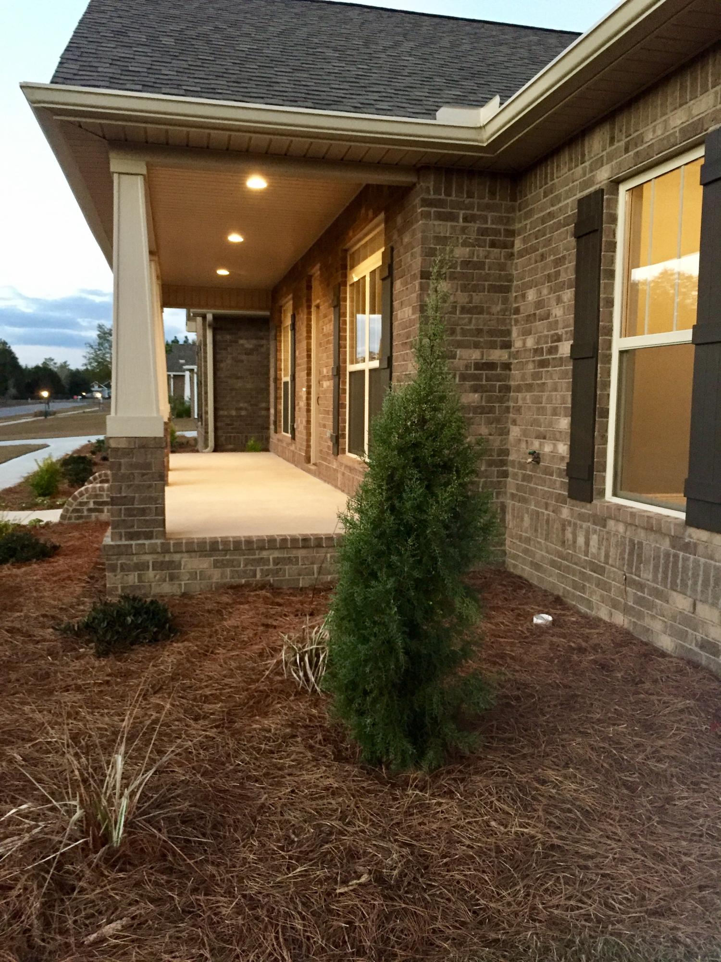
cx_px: 360
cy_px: 481
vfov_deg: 61.7
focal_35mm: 29
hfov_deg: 48.2
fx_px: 805
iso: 250
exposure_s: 1/15
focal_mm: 4.15
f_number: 2.2
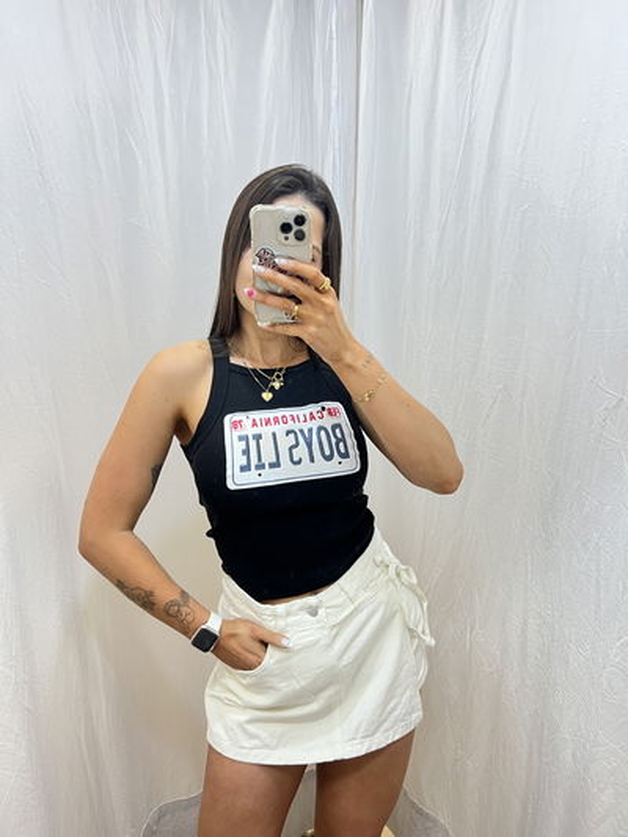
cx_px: 314
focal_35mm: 26
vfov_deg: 67.3
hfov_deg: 53.1
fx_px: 629
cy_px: 418
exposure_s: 1/50
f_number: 1.5
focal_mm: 5.7
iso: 125
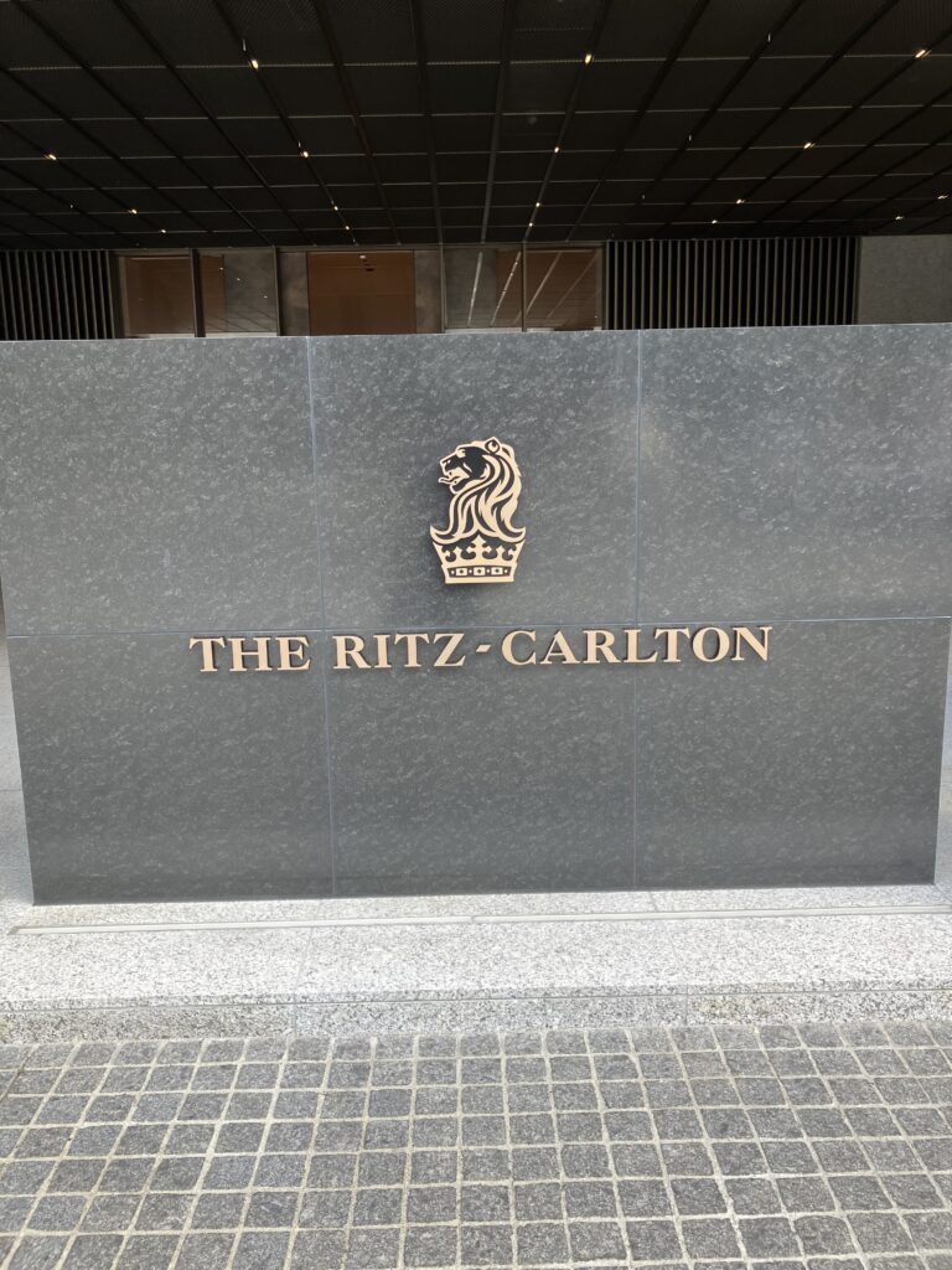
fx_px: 1027
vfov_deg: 63.4
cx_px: 476
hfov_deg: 49.7
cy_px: 635
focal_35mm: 28
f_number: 1.8
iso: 25
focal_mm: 3.99
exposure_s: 1/120
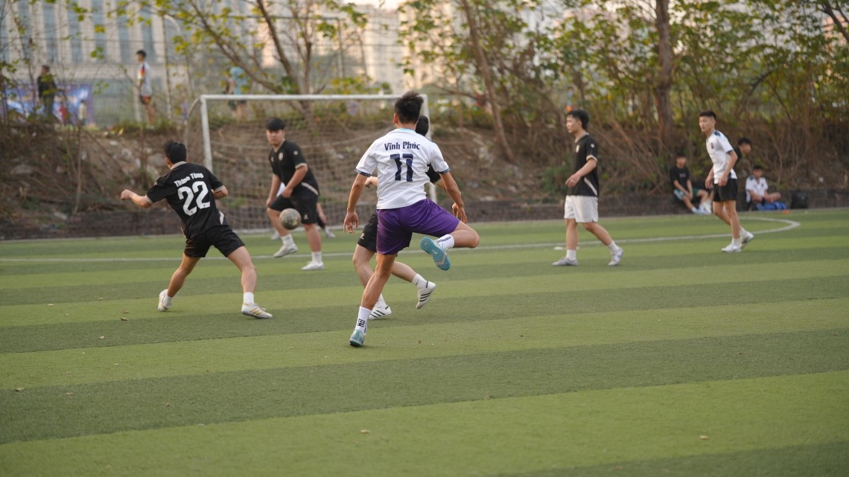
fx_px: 2026
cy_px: 193
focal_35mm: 90
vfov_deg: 13.4
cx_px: 421
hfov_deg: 23.7
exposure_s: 1/1600
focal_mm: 85
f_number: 2
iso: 500
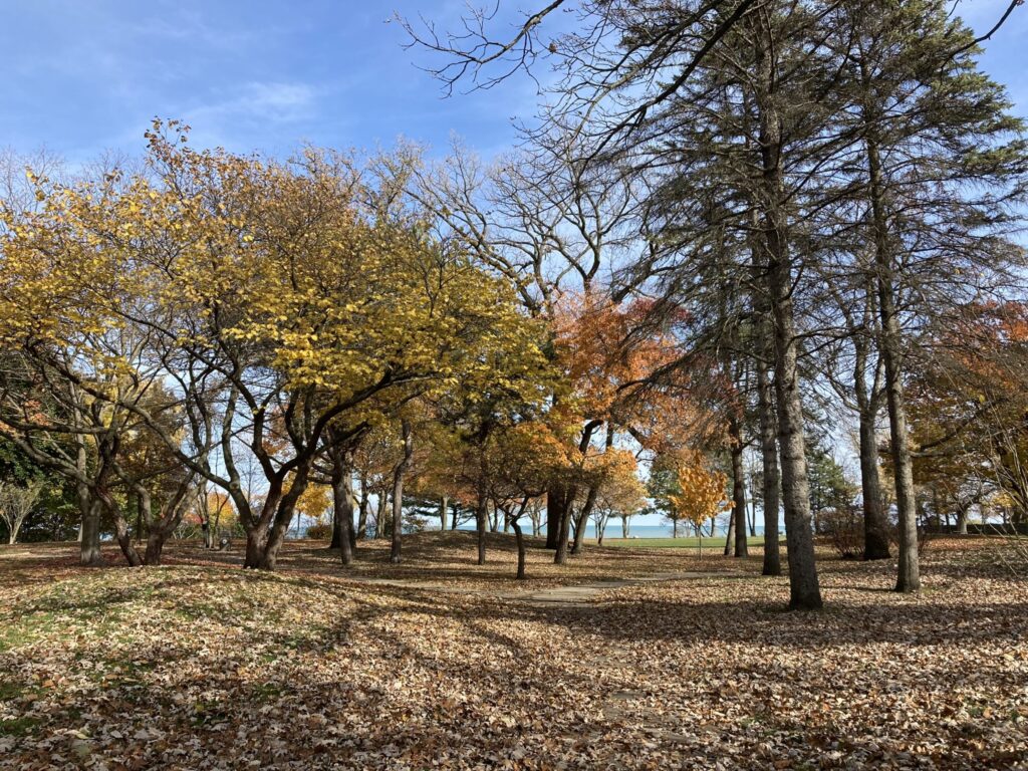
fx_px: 832
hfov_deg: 63.4
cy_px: 386
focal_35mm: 28
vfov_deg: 49.7
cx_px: 514
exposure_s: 1/873
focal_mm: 3.99
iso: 20
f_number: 1.8
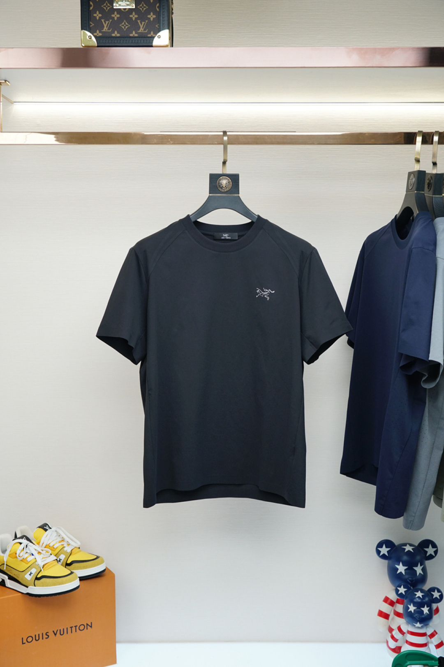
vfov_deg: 43.6
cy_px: 334
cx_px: 222
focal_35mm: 45
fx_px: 832
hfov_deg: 29.9
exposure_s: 1/250
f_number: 4
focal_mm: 30
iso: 500
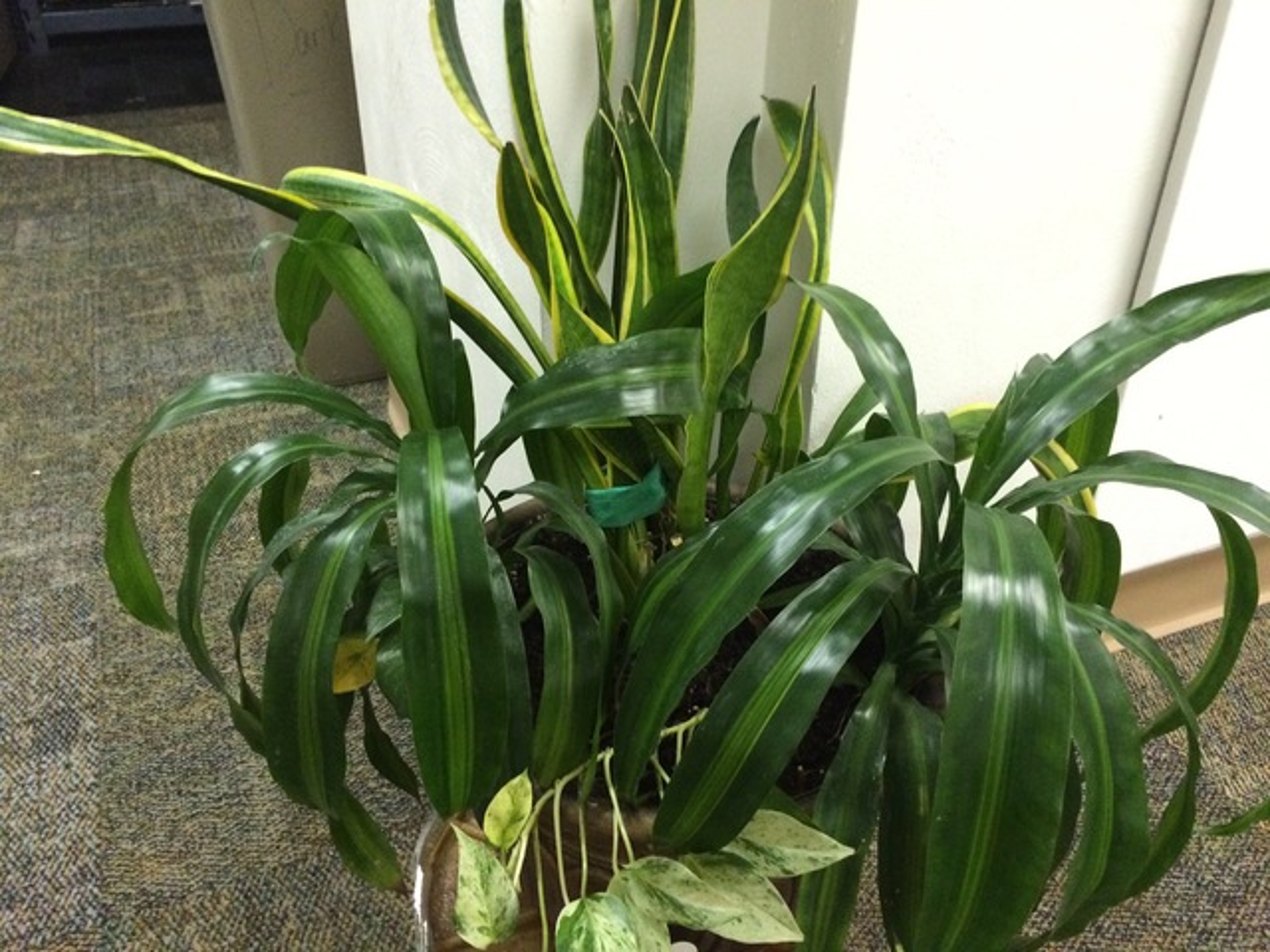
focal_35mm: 29
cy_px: 476
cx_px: 635
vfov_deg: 48.2
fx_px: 1064
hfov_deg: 61.7
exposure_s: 1/30
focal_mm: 4.15
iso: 250
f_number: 2.2
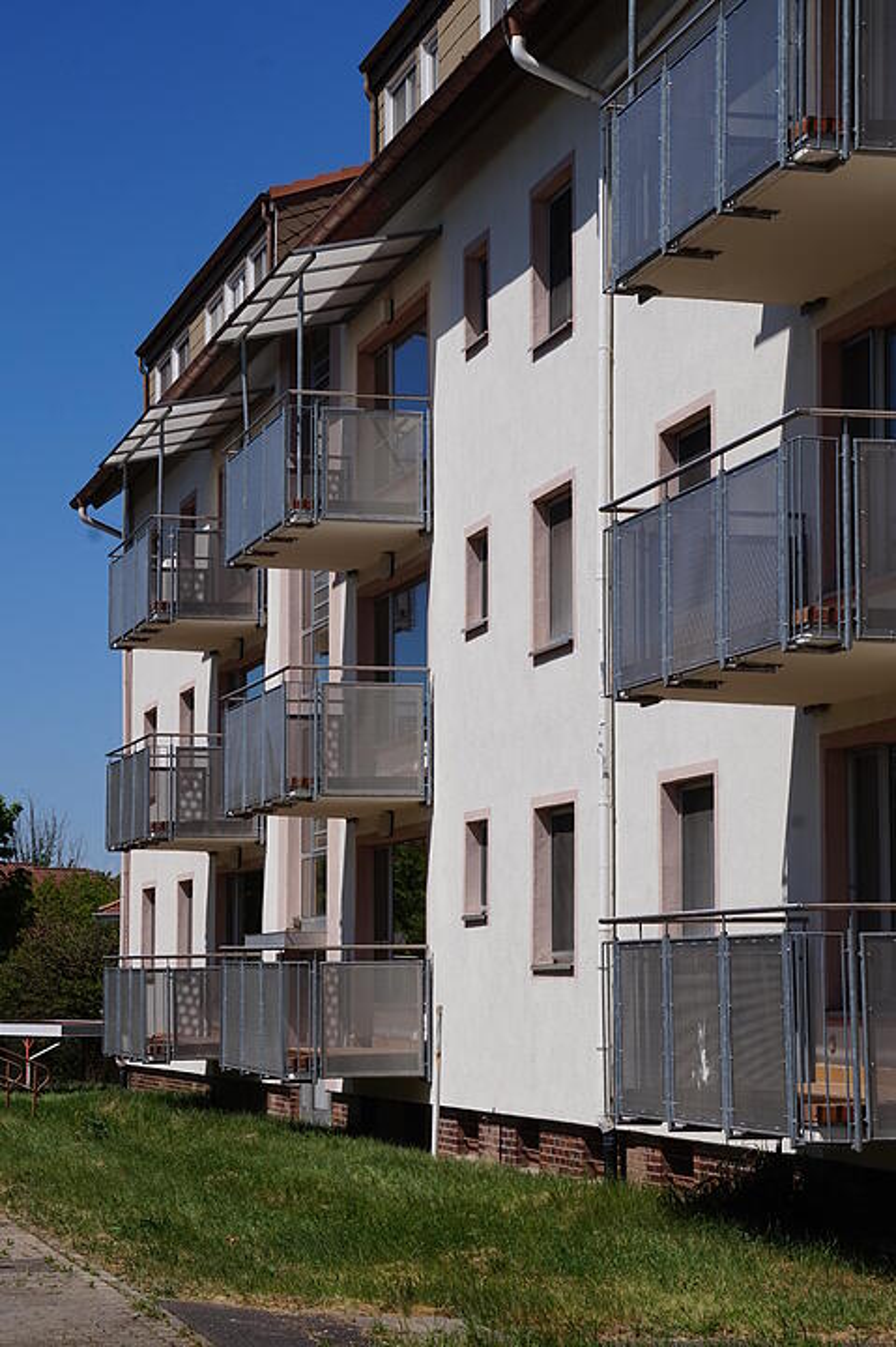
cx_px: 448
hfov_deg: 16.5
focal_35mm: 82
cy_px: 674
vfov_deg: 24.6
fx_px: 3084
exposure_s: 1/200
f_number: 14
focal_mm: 55
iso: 100
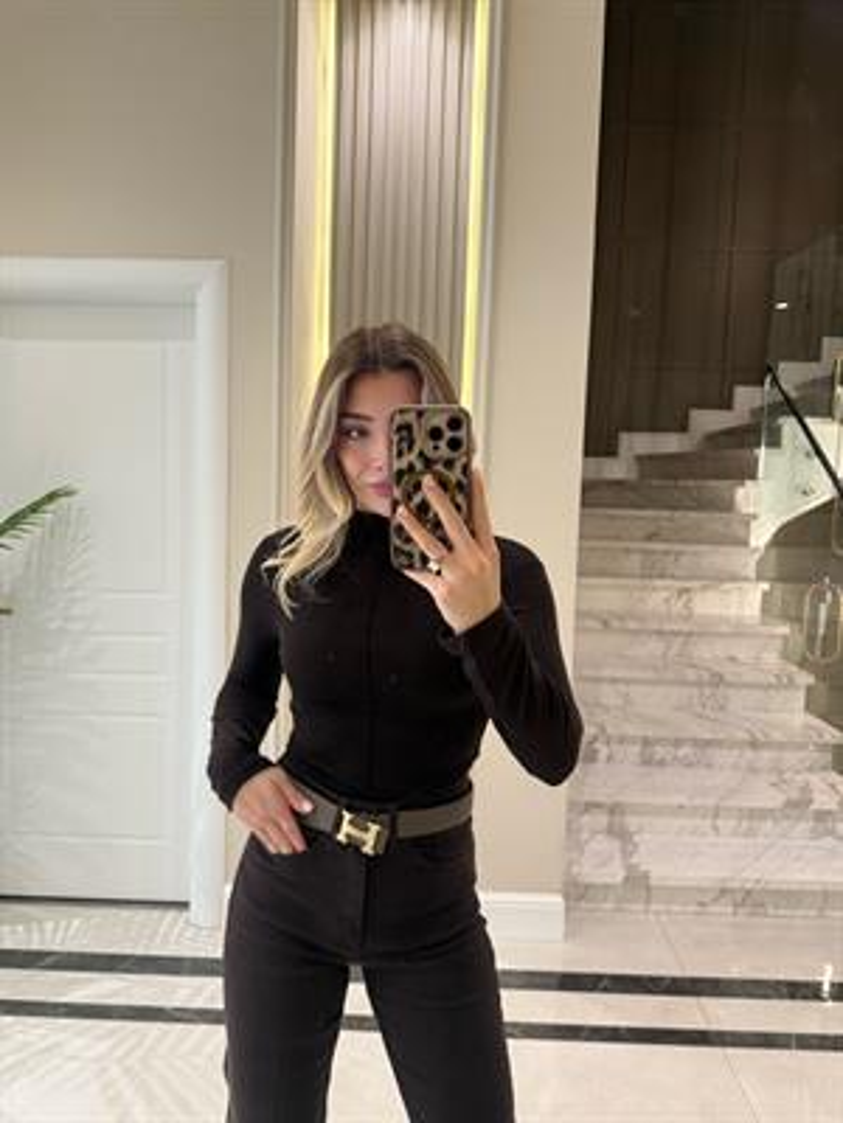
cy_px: 562
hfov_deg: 56.8
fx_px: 779
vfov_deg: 71.6
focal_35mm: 24
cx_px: 422
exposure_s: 1/60
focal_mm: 6.76
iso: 200
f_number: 1.78
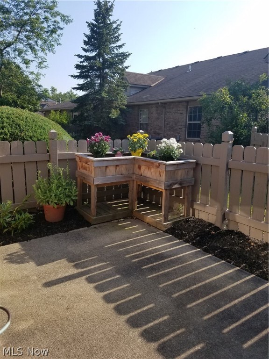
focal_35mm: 26
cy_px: 180
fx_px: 269
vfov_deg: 67.3
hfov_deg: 53.1
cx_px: 134
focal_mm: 4.2
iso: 50
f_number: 1.7
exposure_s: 1/1928
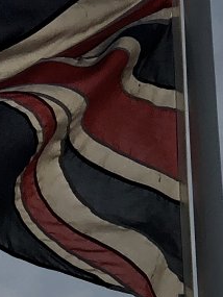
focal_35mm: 292
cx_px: -102
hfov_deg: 5.1
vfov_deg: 6.7
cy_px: 450
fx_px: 2506
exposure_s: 1/2404
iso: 16
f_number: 2.4
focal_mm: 6
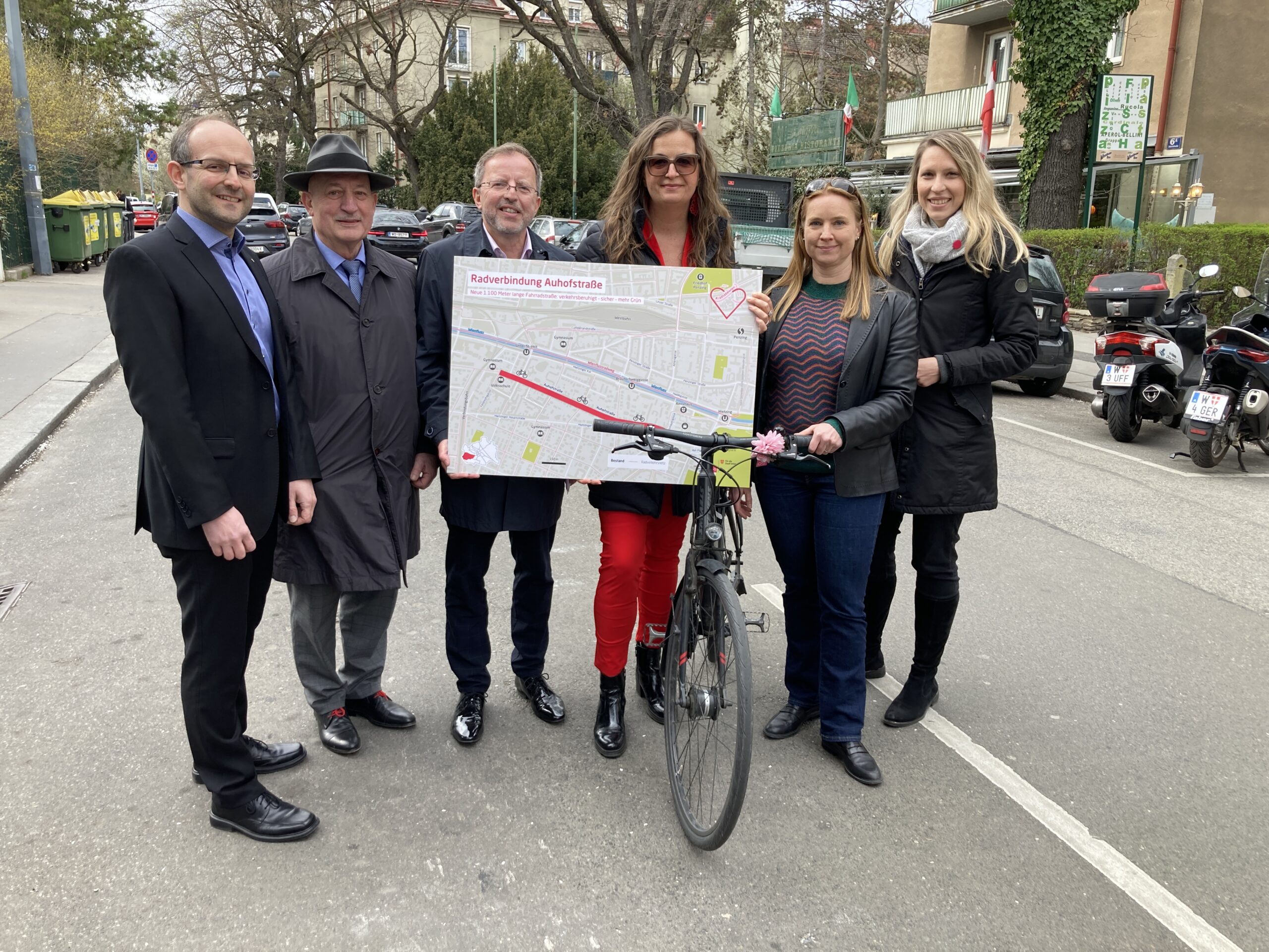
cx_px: 634
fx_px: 1026
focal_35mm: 28
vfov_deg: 49.7
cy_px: 476
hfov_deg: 63.4
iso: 25
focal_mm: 3.99
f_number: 1.8
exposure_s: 1/121
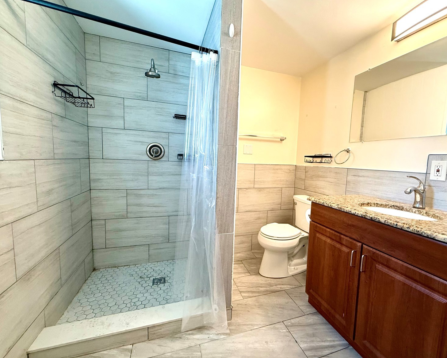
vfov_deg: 84.0
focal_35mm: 15
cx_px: 239
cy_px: 178
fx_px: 198
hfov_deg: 96.6
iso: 250
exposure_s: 1/120
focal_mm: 2.22
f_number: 2.2
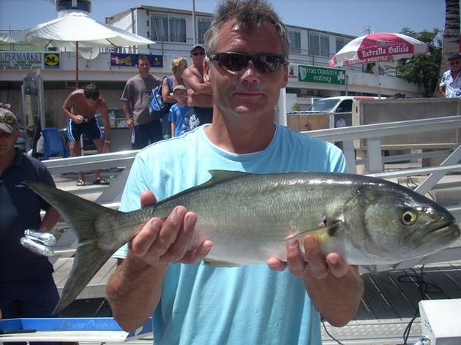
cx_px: 230
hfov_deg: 50.2
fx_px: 493
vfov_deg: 38.6
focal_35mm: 37
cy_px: 172
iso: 64
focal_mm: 6.2
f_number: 5.6
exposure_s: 1/273
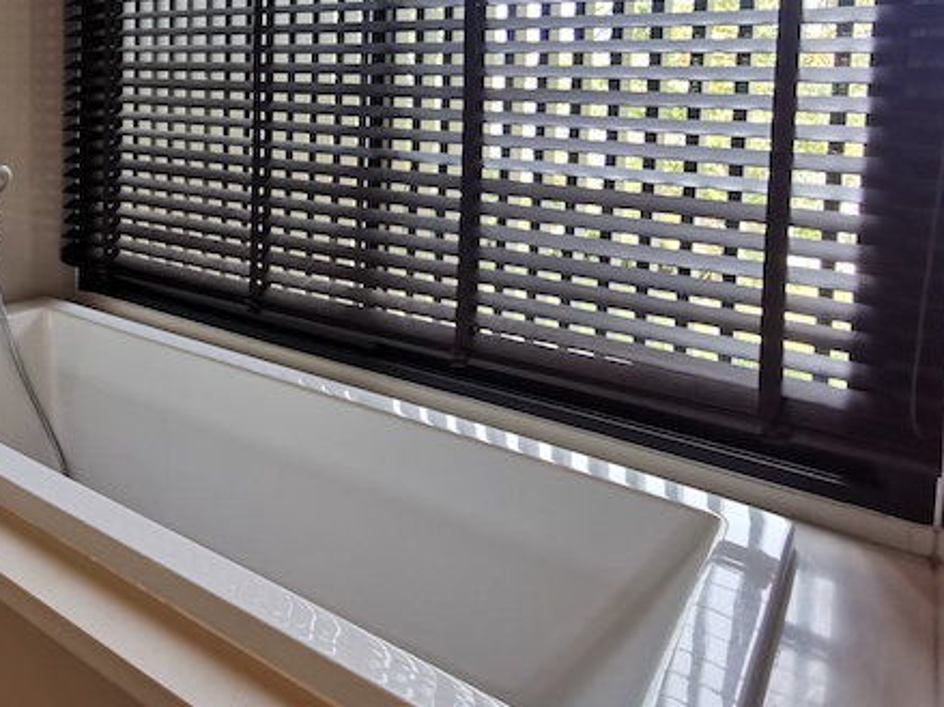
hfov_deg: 53.1
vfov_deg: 43.1
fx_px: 845
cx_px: 144
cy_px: 131
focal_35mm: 31
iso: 200
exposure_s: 1/100
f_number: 2.2
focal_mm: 2.26
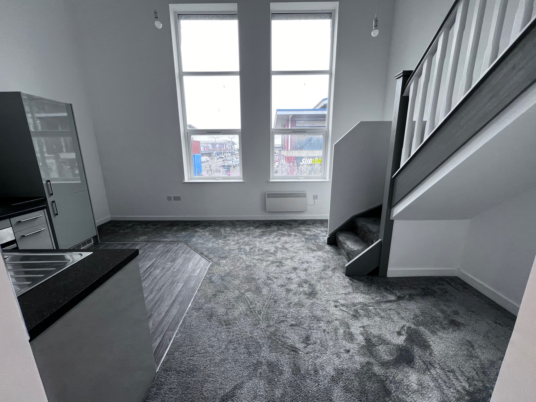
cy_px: 201
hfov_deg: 106.2
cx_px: 268
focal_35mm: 13
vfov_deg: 89.9
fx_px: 201
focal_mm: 1.57
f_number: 1.8
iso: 80
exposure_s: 1/99
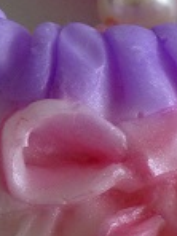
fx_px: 1929
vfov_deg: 7.0
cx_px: 171
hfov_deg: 5.2
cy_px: -2
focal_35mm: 283
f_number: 3.2
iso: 200
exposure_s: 1/60
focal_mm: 9.7
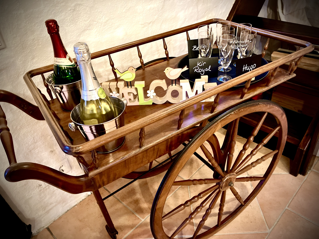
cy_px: 120
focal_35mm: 28
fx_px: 258
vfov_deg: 49.7
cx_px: 160
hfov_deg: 63.4
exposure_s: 1/25
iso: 400
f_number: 1.8
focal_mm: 3.99
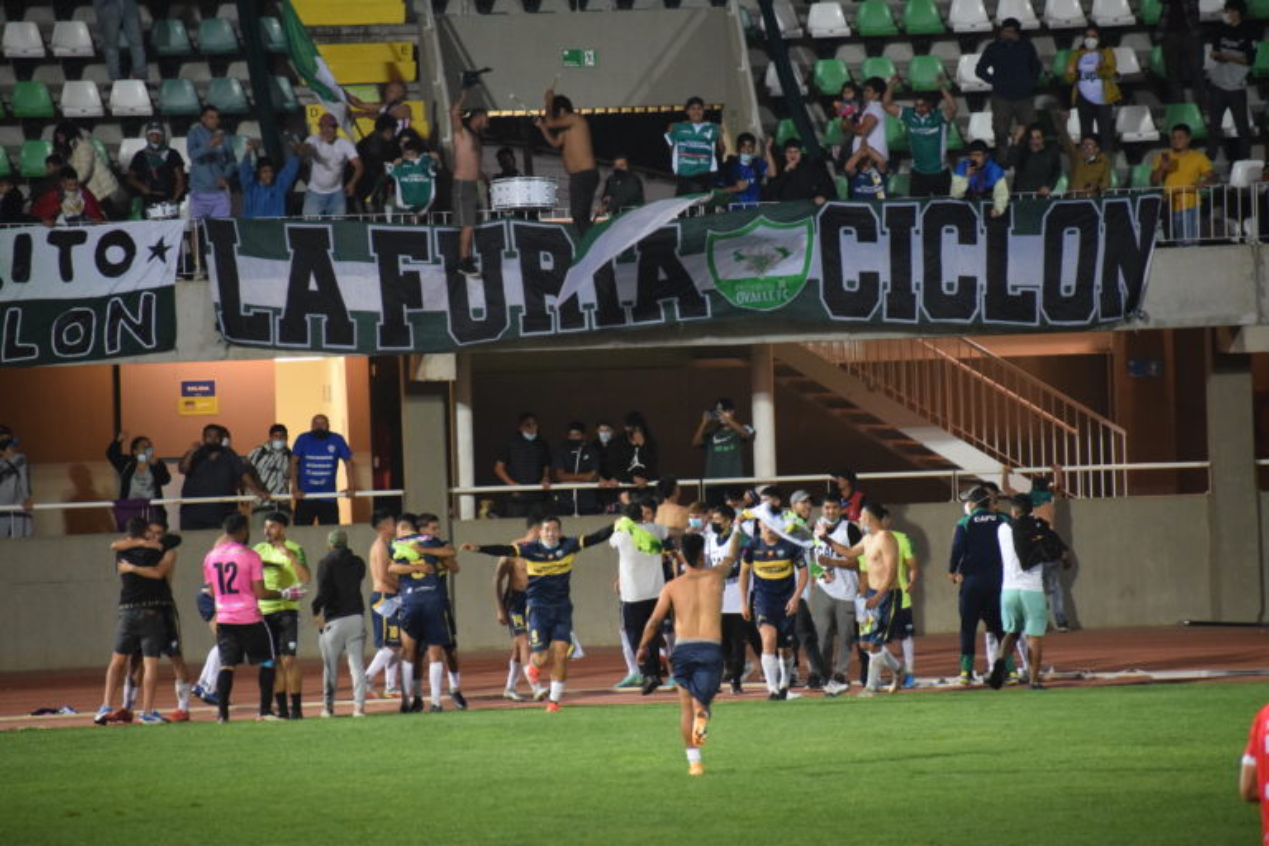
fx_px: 9781
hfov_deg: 7.4
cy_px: 423
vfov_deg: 5.0
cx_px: 634
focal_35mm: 278
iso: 3200
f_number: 5.3
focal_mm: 185
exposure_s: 1/320
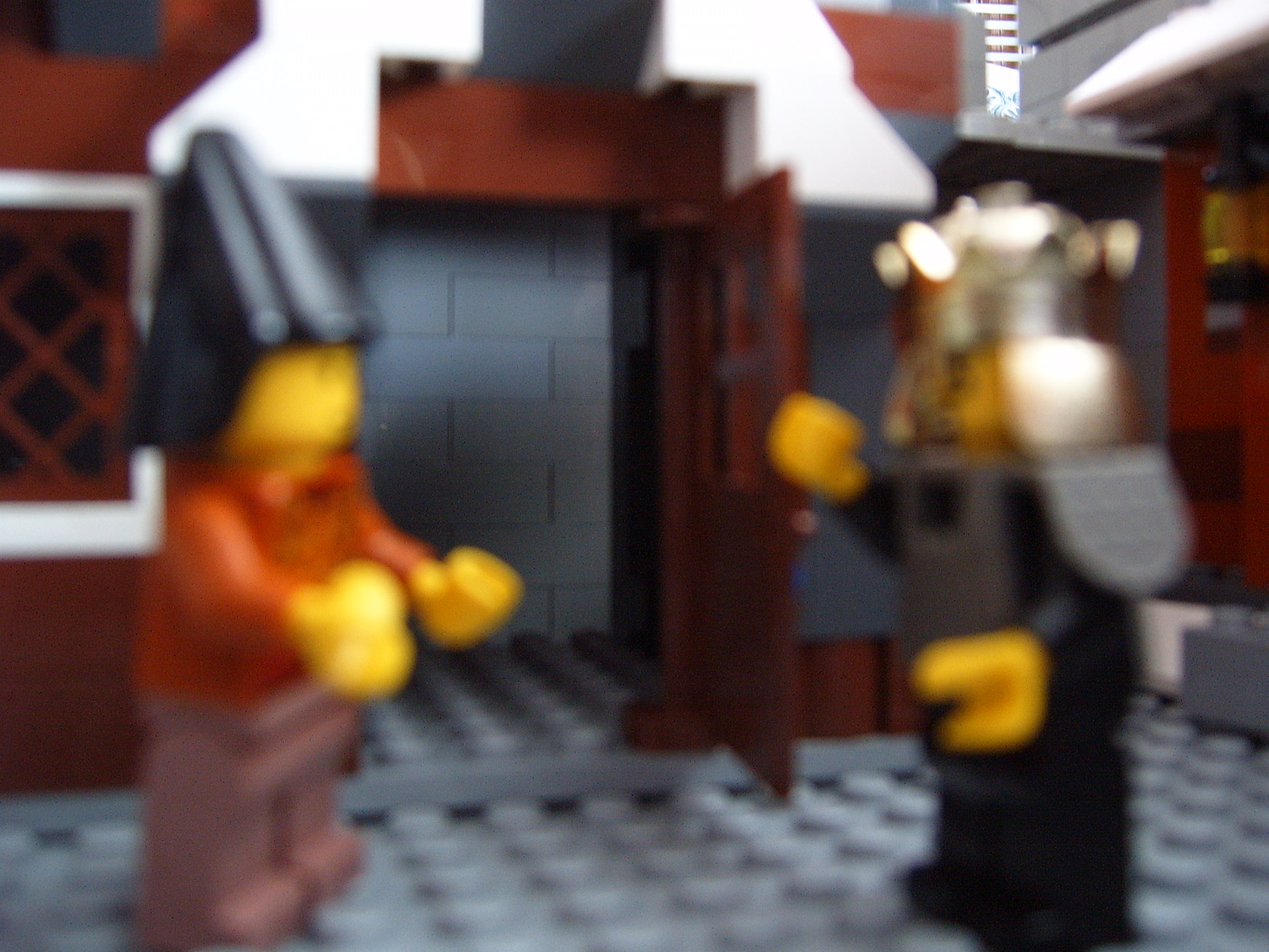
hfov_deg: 50.1
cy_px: 476
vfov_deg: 38.7
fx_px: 1356
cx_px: 634
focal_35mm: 37
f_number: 2.9
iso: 141
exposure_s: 1/3
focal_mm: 6.2
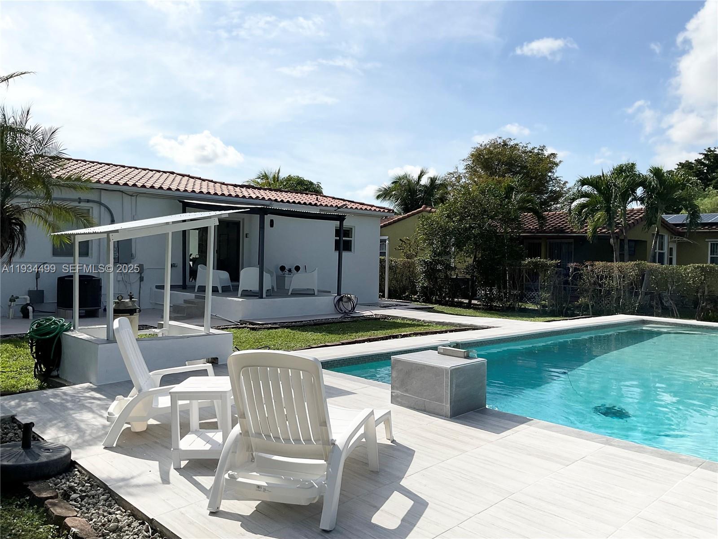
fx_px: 602
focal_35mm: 29
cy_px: 270
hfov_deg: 61.7
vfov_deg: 48.2
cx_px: 359
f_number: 1.8
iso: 20
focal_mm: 3
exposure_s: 1/5263
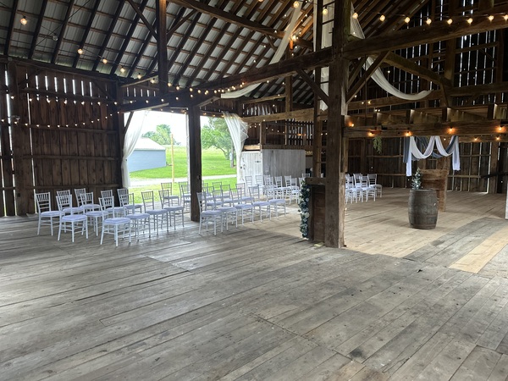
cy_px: 190
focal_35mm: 24
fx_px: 352
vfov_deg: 56.8
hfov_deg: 71.6
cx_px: 254
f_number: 1.78
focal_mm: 6.86
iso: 200
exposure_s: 1/120
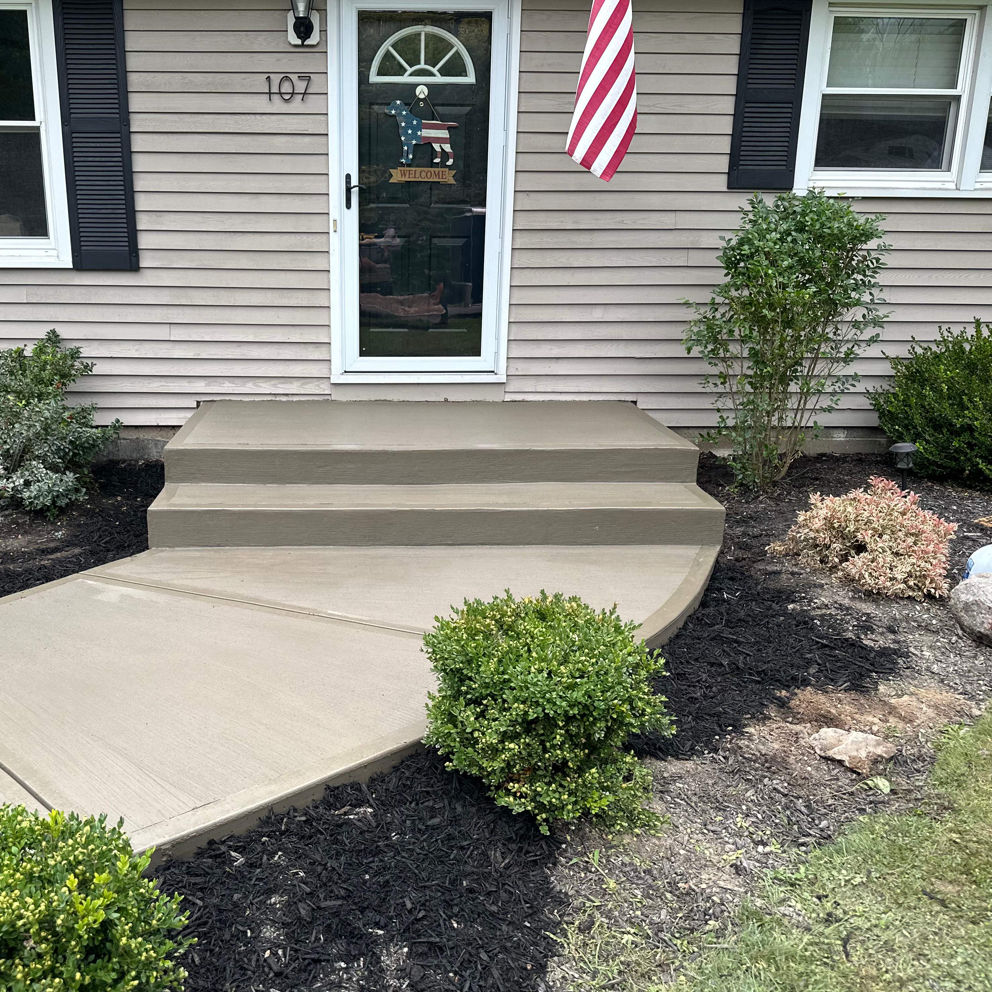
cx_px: 387
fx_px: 940
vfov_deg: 55.6
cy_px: 493
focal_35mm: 29
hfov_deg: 55.1
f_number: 1.78
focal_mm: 6.86
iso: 80
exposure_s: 1/529
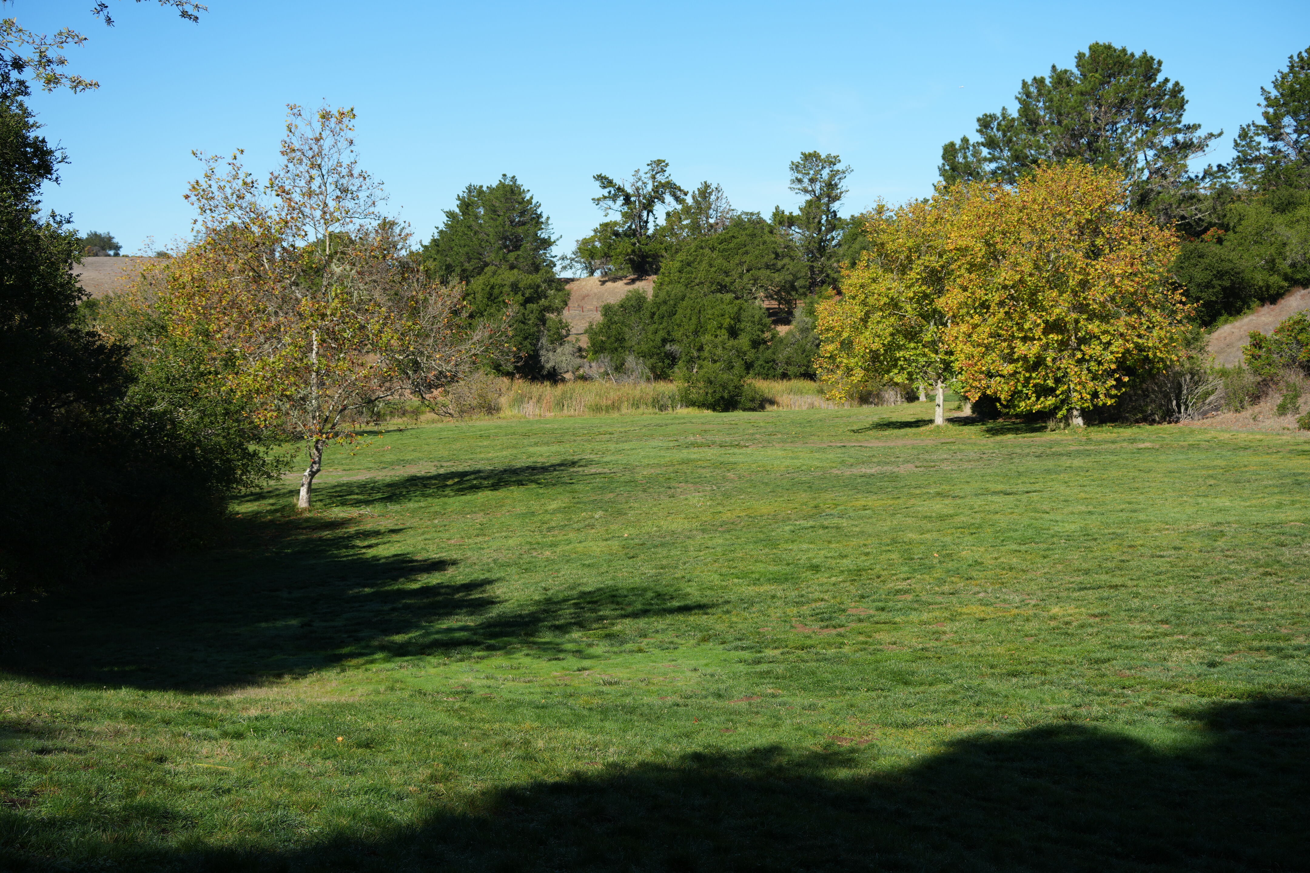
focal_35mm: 51
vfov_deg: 26.5
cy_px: 436
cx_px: 655
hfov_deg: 38.9
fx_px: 1856
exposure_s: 1/250
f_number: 7.1
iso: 100
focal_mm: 51
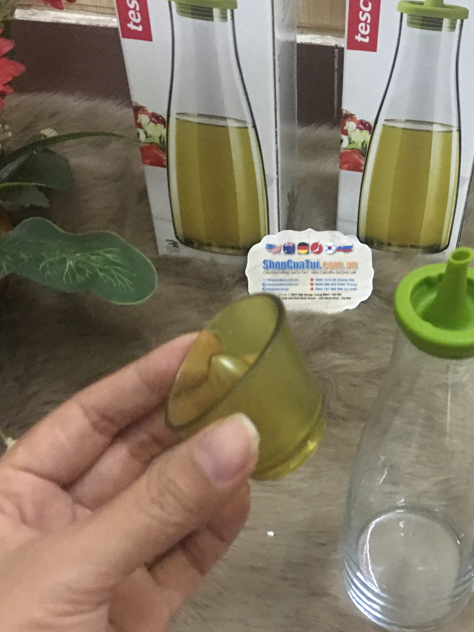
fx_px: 803
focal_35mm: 44
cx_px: 397
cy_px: 280
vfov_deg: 42.9
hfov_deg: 31.8
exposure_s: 1/8
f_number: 2.2
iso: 160
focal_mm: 4.15
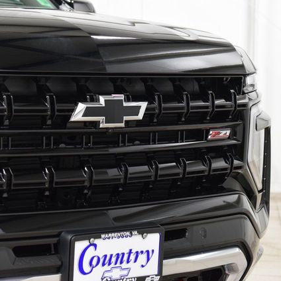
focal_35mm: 100
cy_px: 140
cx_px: 84
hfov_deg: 17.3
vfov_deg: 17.4
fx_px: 918
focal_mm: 52
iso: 1600
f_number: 4.5
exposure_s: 1/60
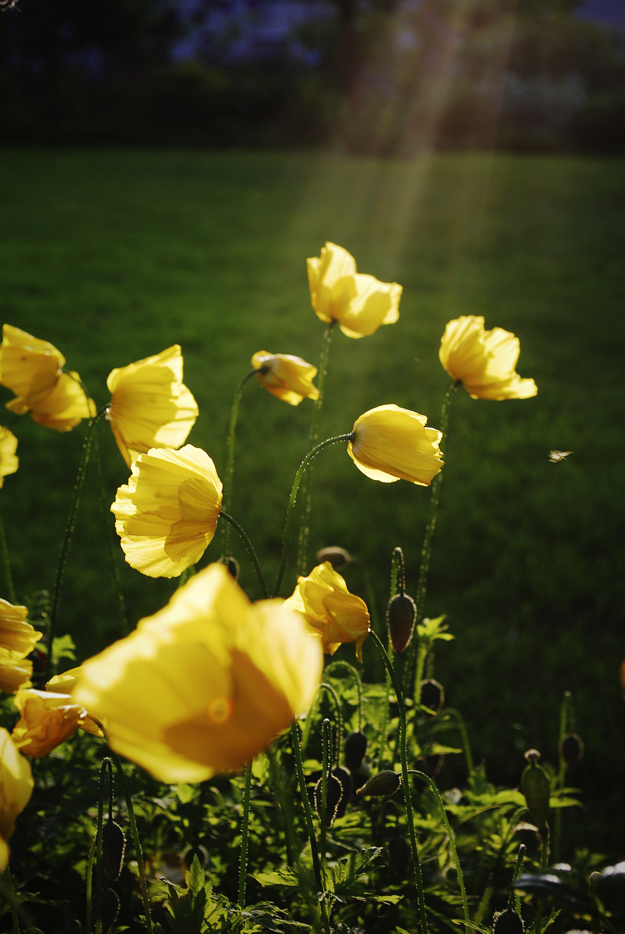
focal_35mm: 82
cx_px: 312
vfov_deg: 24.6
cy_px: 467
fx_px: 2142
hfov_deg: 16.6
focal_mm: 55
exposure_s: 1/30
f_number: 10
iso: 100
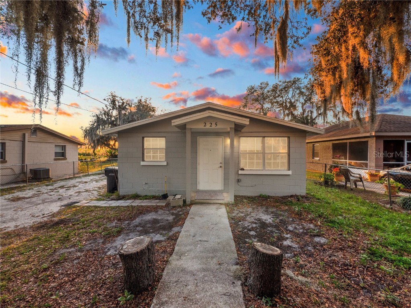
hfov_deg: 102.1
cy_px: 154
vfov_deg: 85.7
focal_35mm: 14
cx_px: 206
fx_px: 166
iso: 250
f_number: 7.1
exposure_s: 1/60
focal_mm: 7
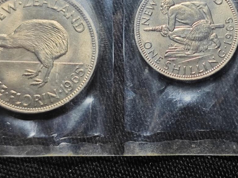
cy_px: 58
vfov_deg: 16.5
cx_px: 175
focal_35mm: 89
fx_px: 612
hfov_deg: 21.8
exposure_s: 1/78.8
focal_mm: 5.84
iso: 80
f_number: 1.6
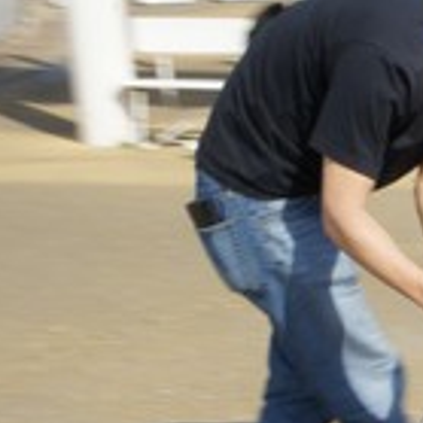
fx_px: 1372
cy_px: 399
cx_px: 584
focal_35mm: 99
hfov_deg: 16.4
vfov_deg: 17.2
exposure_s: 1/30
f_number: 25
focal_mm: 27
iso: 200
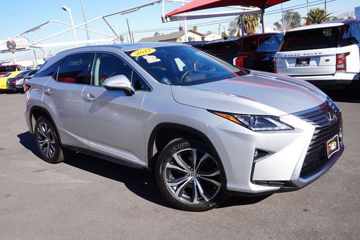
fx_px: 330
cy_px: 120
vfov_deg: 39.9
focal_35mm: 33
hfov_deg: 57.2
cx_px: 180
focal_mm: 22
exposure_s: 1/80
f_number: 13
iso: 100
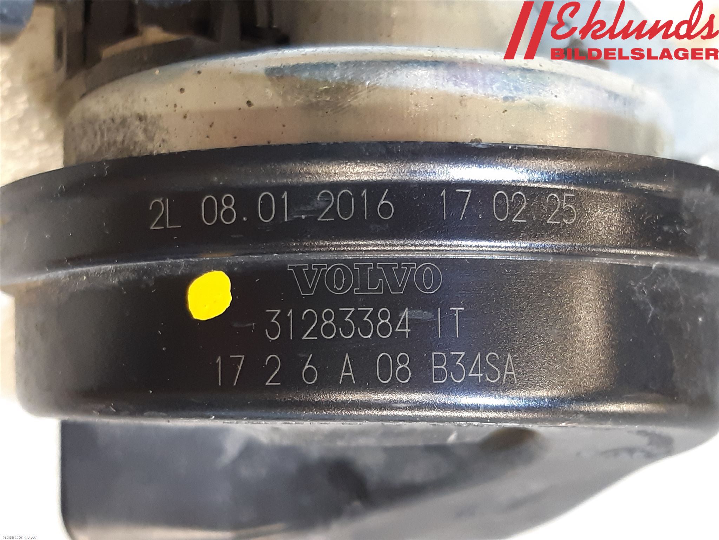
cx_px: 360
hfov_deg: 67.3
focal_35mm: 26
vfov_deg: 53.1
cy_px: 270
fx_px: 540
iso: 200
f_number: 1.7
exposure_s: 1/50
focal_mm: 3.93
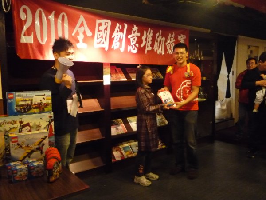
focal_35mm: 30
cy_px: 100
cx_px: 133
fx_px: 231
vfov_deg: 46.8
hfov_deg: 60.0
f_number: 3.3
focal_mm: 5.2
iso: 800
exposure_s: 1/15
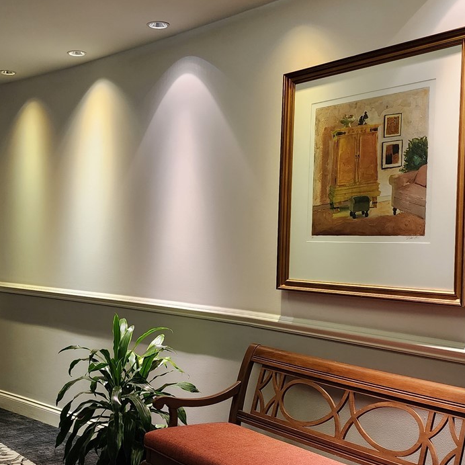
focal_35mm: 47
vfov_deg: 36.0
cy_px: 259
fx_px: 714
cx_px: 146
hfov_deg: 35.6
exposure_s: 1/120
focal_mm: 6.4
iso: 400
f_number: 1.8
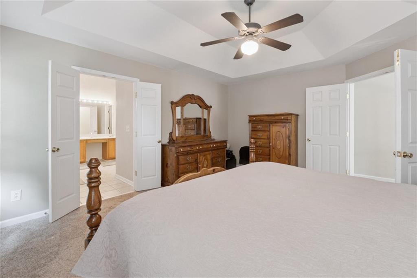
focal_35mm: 16
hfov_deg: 97.6
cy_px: 139
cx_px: 208
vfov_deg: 74.6
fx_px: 182
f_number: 8
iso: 320
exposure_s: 1/2
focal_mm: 10.5
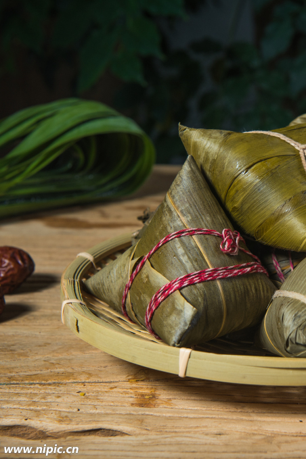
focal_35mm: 83
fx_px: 1059
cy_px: 230
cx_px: 282
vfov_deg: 24.5
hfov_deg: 16.2
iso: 64
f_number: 9
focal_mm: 55
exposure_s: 1/125
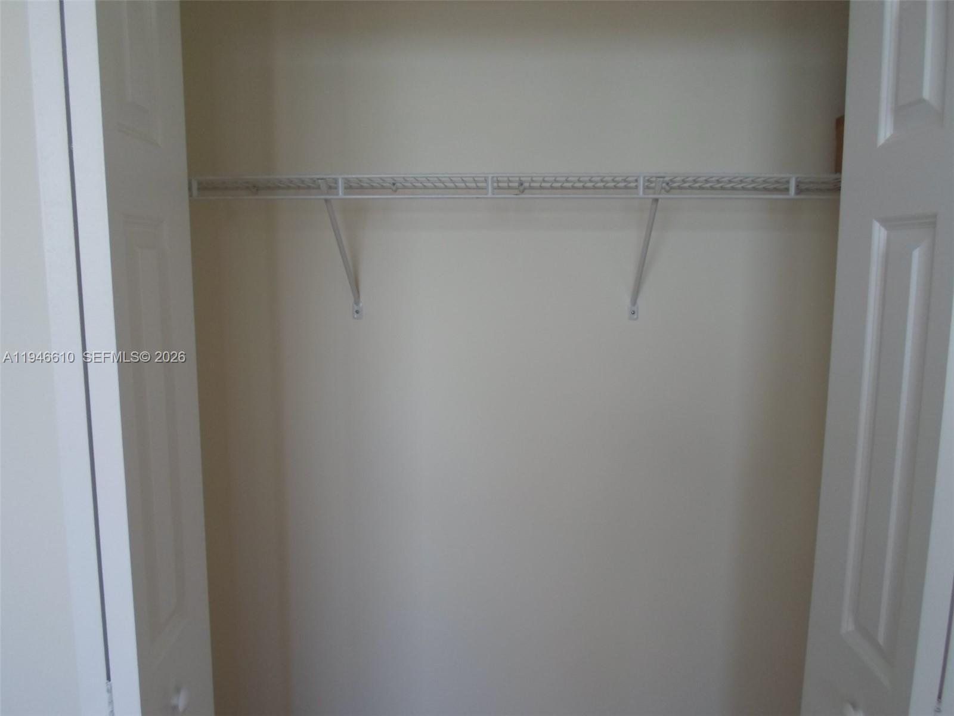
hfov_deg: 69.4
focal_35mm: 25
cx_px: 477
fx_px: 689
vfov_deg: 54.9
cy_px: 358
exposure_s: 1/90
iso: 80
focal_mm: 4.5
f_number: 2.5
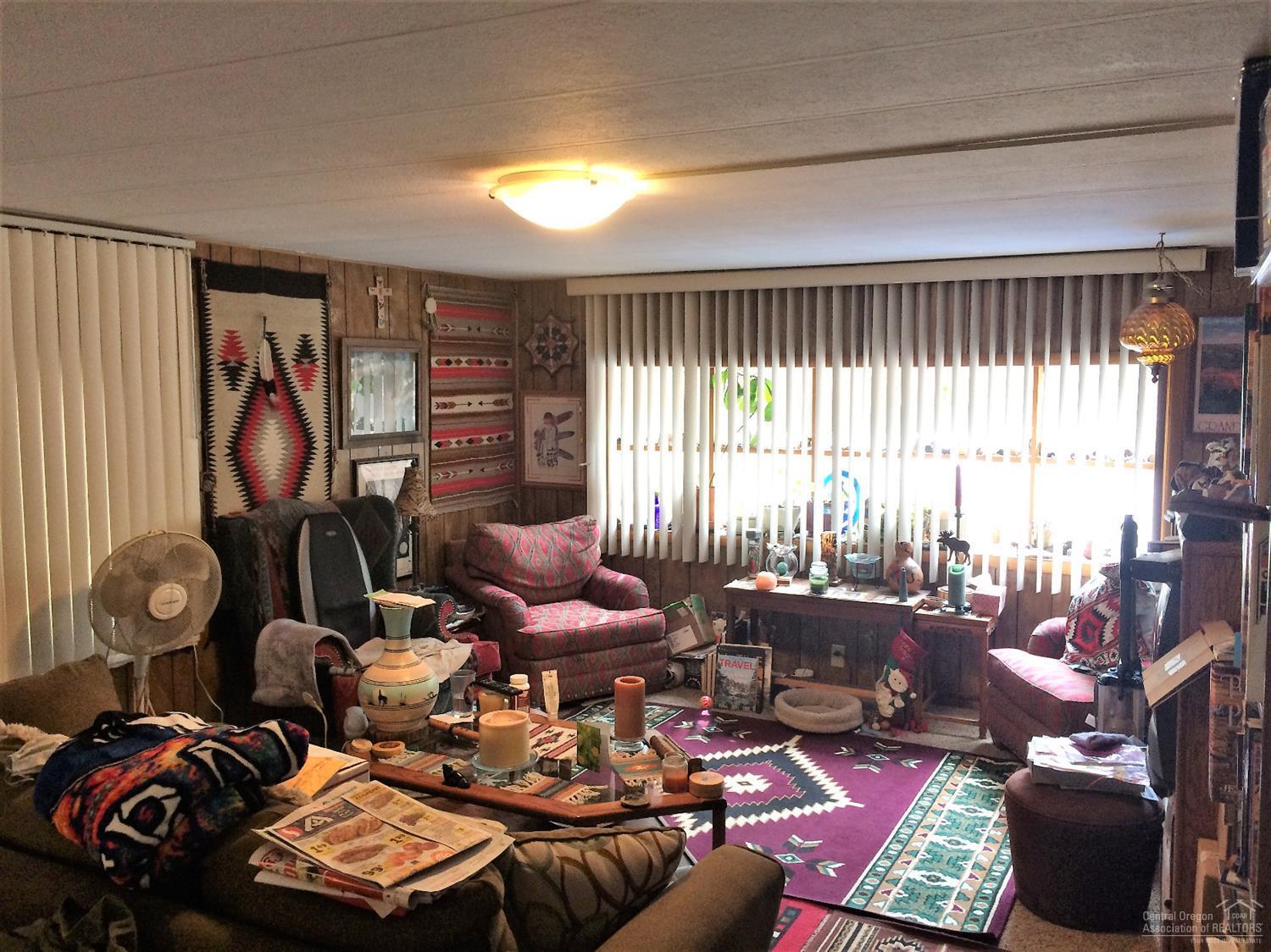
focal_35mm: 29
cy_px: 476
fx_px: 1064
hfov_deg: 61.7
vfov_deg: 48.2
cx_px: 636
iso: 64
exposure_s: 1/30
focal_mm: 4.15
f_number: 2.2
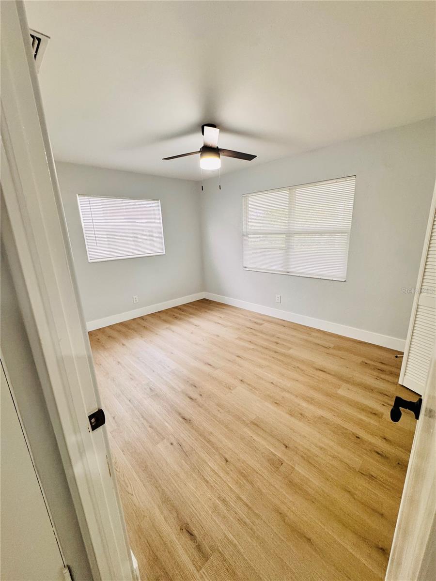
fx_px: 235
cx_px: 218
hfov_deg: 85.7
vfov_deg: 102.1
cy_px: 290
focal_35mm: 14
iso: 250
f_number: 2.2
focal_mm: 2.22
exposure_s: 1/120
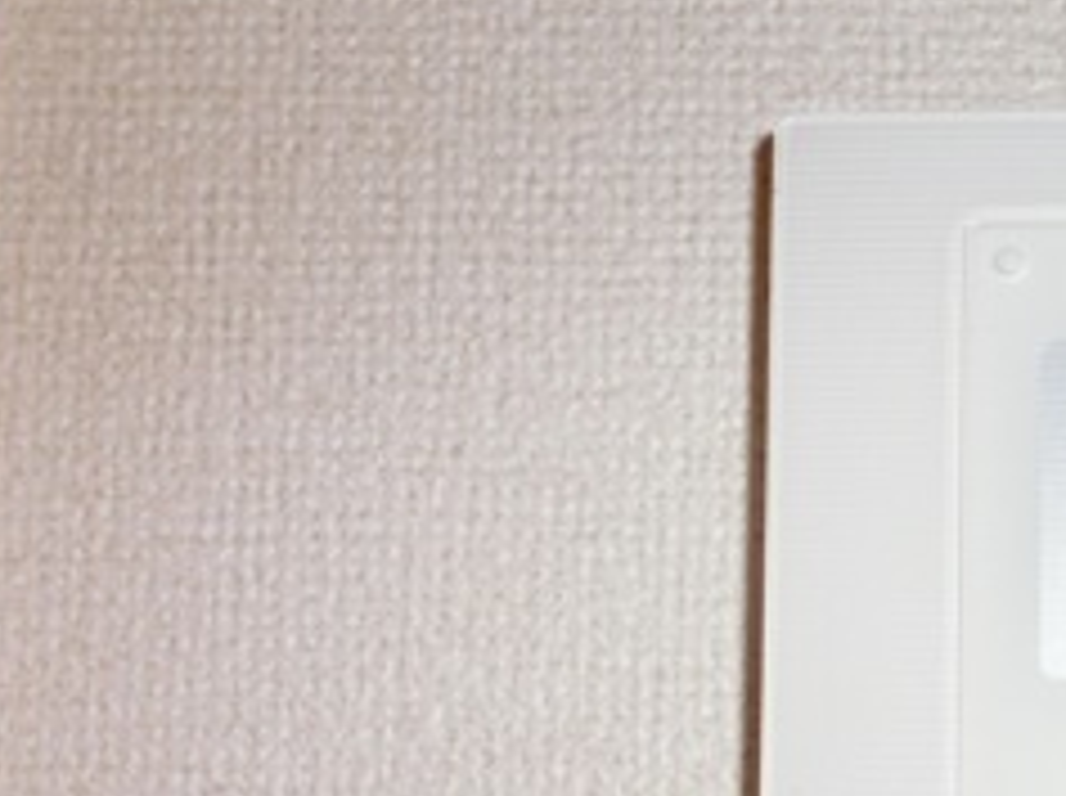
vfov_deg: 20.2
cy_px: 738
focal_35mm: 71
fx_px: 2183
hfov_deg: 24.6
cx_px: 1304
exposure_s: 1/60
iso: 100
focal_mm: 5
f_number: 3
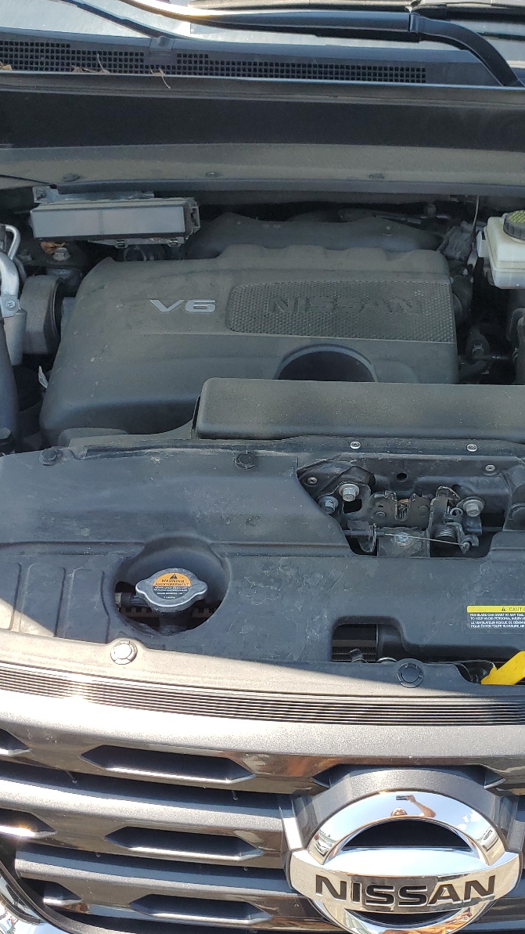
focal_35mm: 38
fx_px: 941
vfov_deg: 52.8
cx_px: 390
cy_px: 467
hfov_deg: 30.7
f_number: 1.5
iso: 50
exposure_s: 1/769
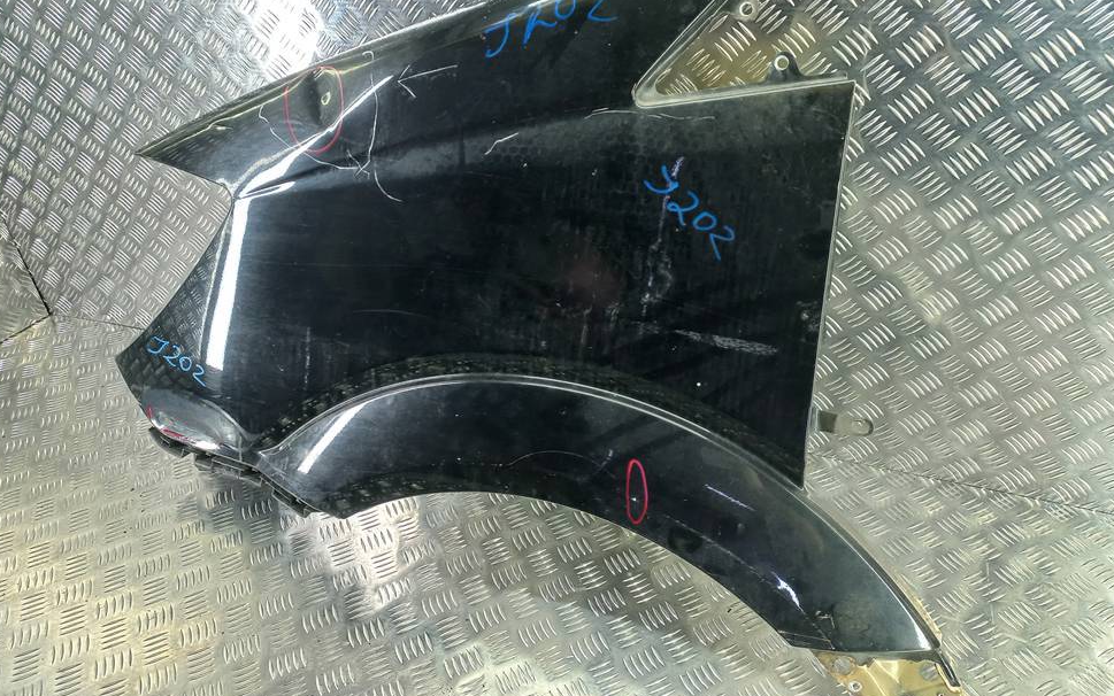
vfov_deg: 44.3
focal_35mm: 28
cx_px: 574
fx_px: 850
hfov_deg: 66.4
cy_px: 271
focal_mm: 4.6
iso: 200
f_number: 1.8
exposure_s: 1/50
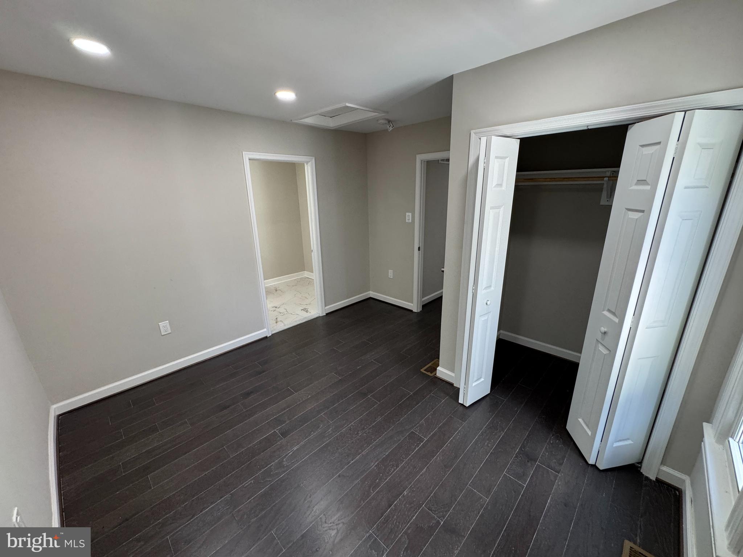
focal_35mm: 14
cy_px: 278
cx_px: 372
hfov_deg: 102.1
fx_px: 300
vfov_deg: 85.7
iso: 250
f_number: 2.2
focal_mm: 2.22
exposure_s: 1/120
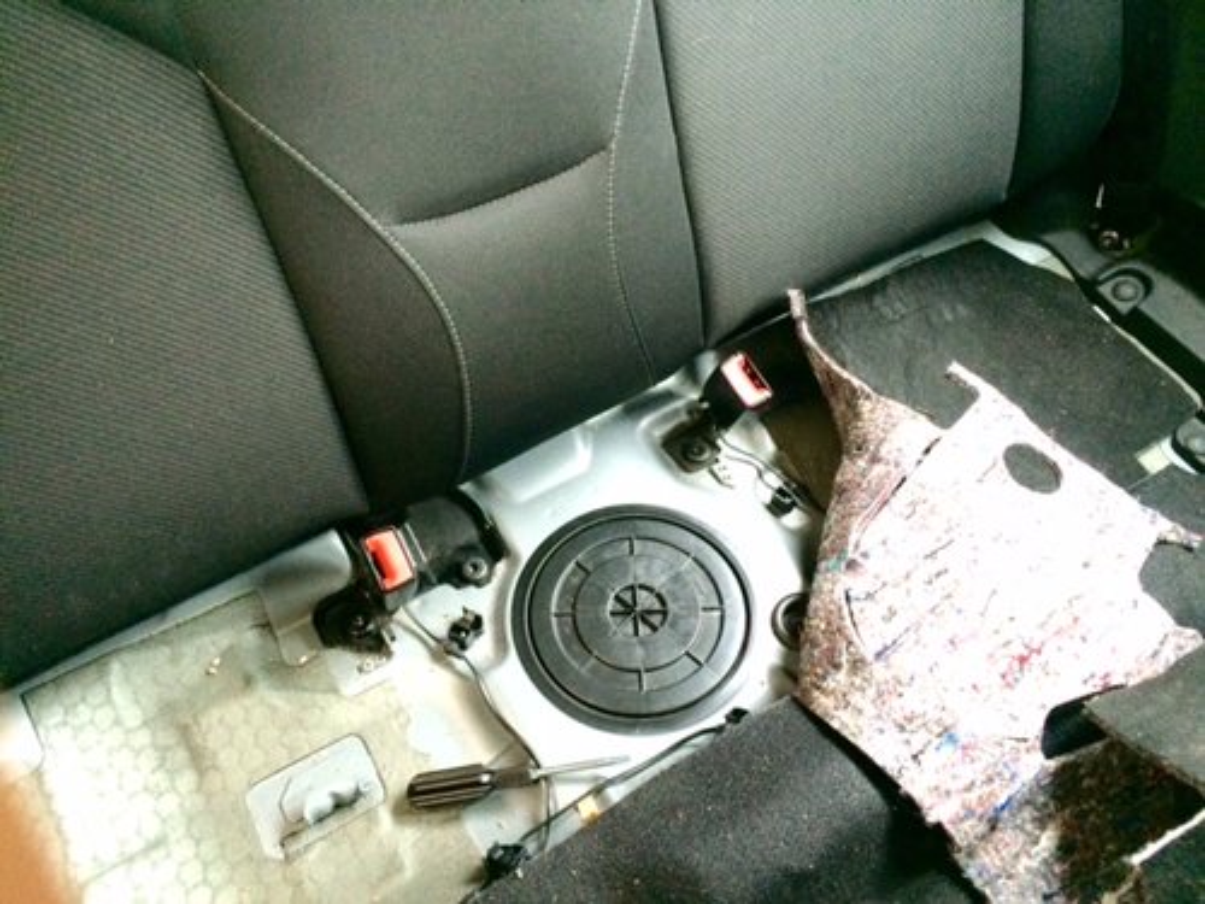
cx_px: 602
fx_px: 1010
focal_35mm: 29
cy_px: 452
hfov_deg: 61.7
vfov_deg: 48.2
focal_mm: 4.15
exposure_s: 1/30
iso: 200
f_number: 2.2
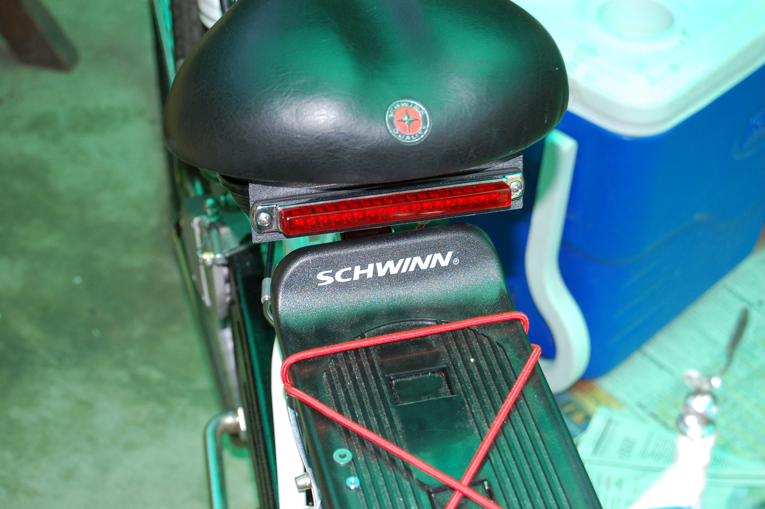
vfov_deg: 16.5
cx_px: 382
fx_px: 1752
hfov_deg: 24.6
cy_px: 254
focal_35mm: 82
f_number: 5.6
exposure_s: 1/60
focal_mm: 55
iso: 400
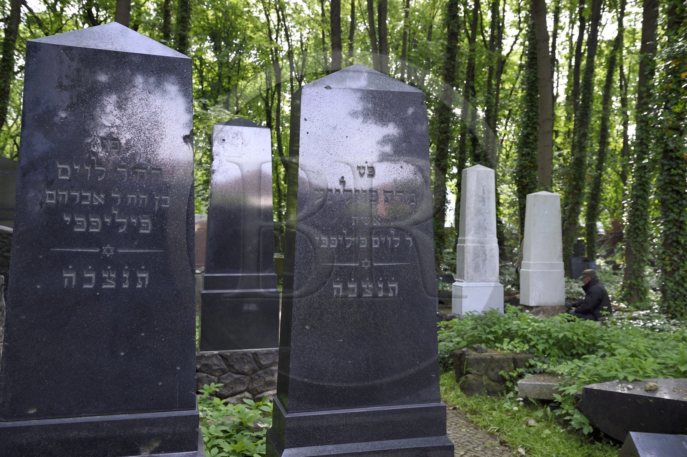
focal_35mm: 32
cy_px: 228
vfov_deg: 41.0
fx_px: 610
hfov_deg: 58.8
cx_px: 344
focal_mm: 32
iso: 800
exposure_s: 1/80
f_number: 7.1
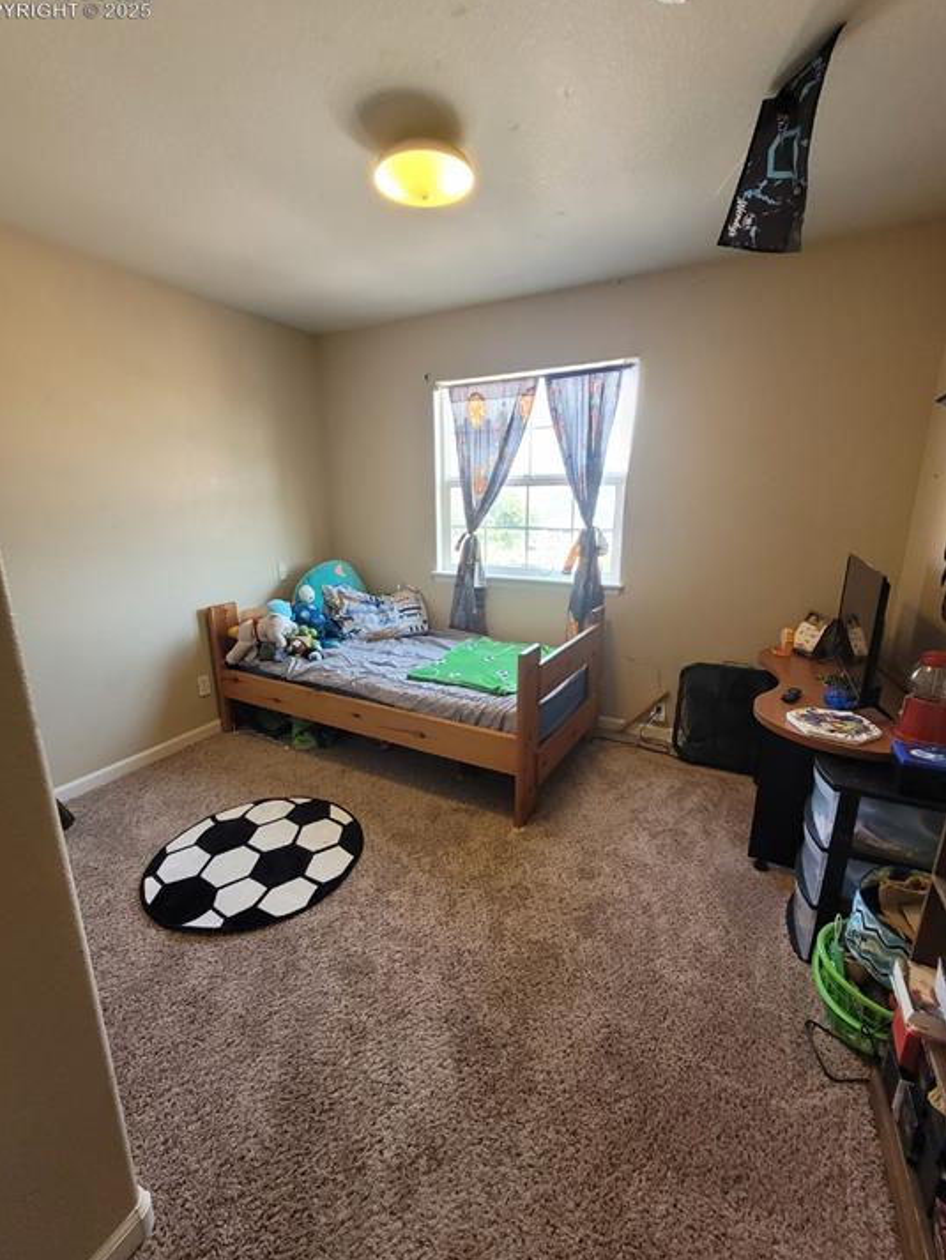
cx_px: 465
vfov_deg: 102.0
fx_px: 510
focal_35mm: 14
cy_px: 641
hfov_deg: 85.7
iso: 160
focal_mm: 1.74
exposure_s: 1/60.2
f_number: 2.2
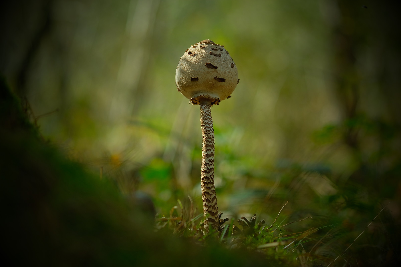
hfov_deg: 22.6
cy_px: 134
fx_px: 1002
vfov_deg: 15.2
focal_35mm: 90
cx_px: 200
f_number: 2.4
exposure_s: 1/800
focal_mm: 60
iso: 200
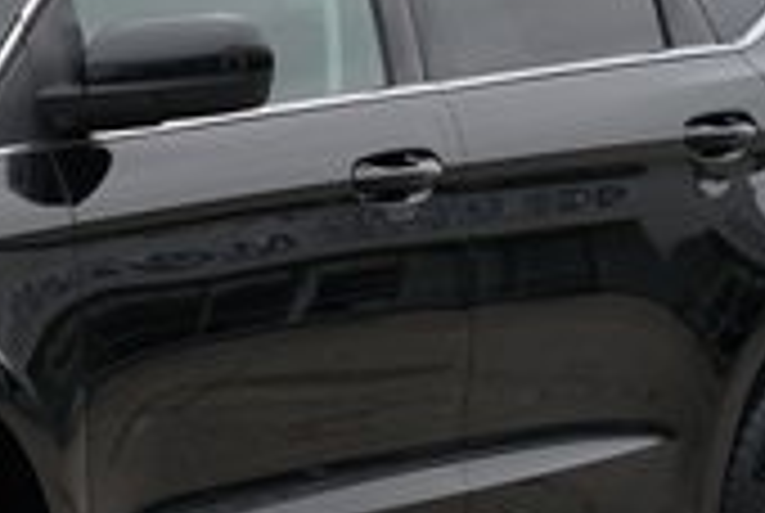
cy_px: 214
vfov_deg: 5.0
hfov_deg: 7.3
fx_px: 5918
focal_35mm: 278
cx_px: -288
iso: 250
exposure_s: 1/160
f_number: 4
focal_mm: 74
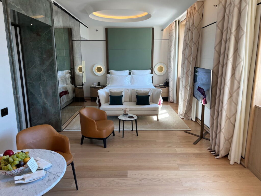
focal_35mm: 26
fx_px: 196
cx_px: 130
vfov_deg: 53.1
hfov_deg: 67.3
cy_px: 98
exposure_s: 1/122
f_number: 1.5
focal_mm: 5.7
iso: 40
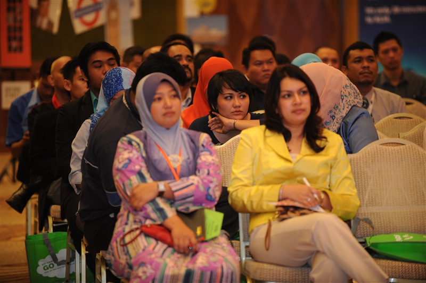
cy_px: 142
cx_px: 213
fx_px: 2246
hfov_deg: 10.8
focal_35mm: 190
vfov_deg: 7.2
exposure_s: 1/60
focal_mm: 190
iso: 1000
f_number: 2.8
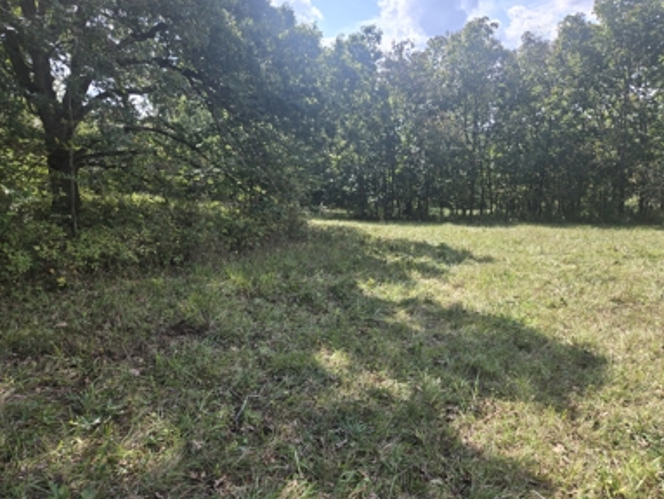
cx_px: 343
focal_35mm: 24
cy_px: 246
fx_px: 461
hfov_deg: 71.5
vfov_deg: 56.9
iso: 25
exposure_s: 1/848
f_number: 1.8
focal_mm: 5.4
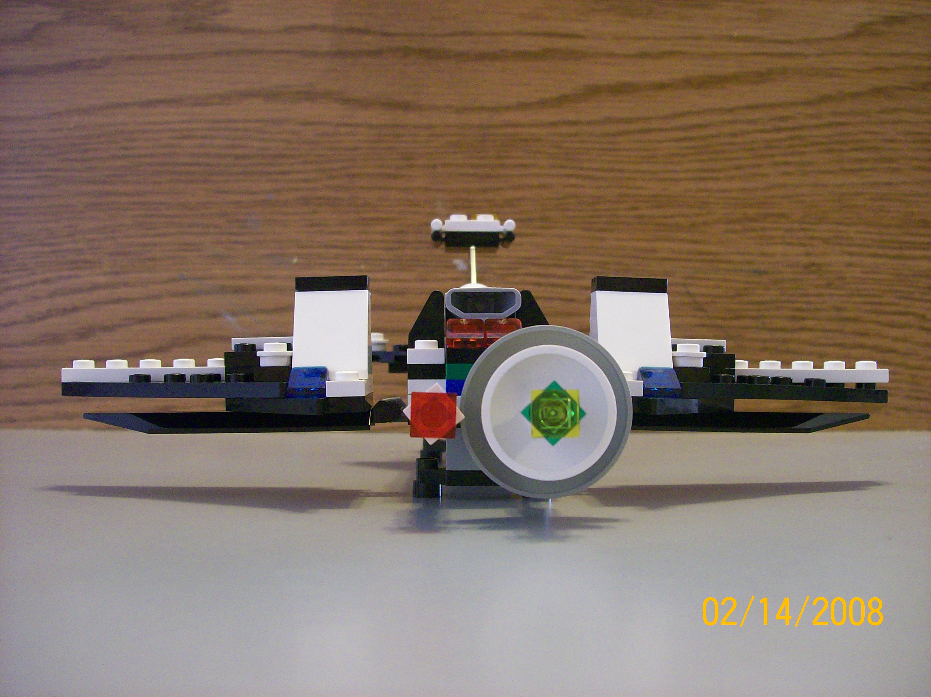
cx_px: 466
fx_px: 968
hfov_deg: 51.4
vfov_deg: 39.6
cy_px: 348
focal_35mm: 36
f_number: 2.7
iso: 160
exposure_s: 1/8.45
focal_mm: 6
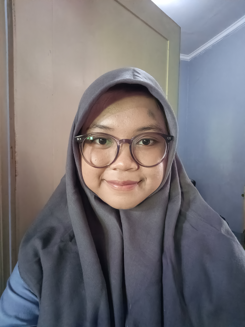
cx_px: 122
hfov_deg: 61.1
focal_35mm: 22
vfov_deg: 76.4
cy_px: 164
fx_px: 208
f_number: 2.4
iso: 3200
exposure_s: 1/12.5
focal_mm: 2.87
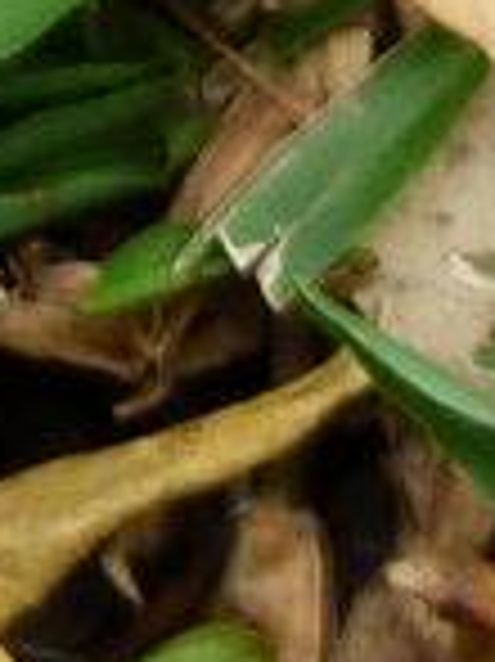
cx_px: -1642
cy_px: -1236
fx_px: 27419
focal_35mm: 1436
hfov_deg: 1.0
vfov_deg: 1.4
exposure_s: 1/640
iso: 100
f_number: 2.8
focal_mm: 29.2
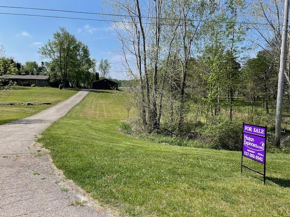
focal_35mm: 27
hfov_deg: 65.3
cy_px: 106
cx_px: 140
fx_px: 226
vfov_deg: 51.3
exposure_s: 1/3040
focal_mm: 4.2
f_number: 1.6
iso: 32
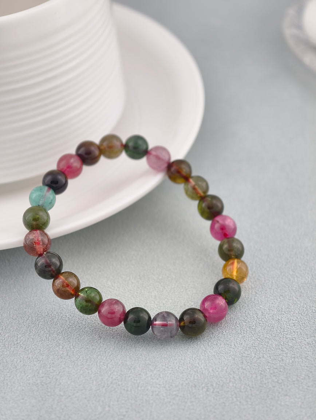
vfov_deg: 23.0
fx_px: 1032
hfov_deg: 17.4
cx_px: 158
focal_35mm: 85
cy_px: 210
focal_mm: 22.48
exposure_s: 1/160
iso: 125
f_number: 2.67
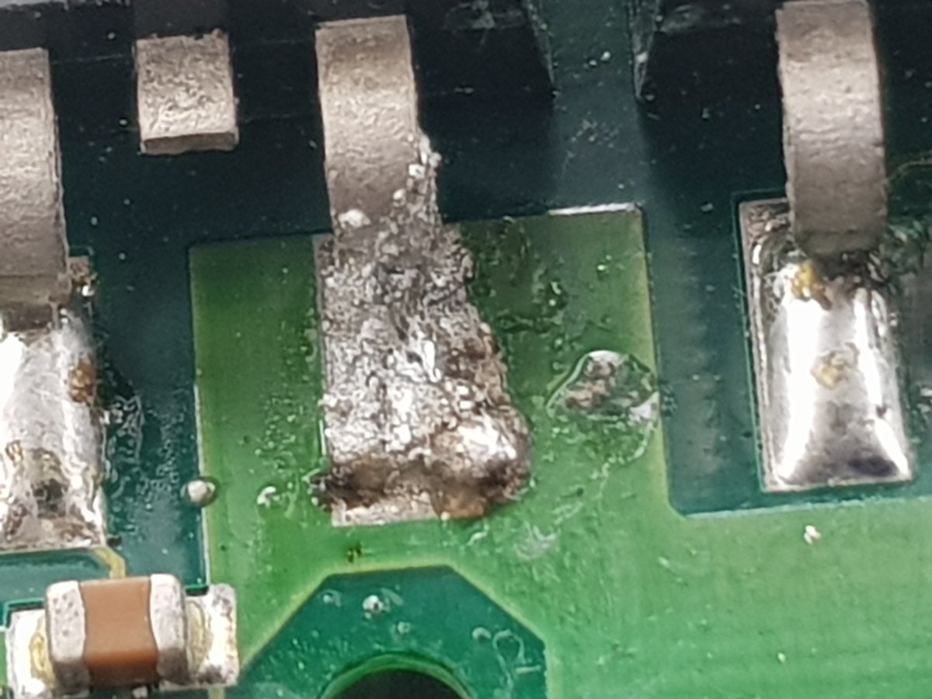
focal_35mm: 26
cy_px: 350
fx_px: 700
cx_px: 466
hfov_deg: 67.3
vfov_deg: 53.1
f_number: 1.7
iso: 40
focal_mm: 4.2
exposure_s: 1/119
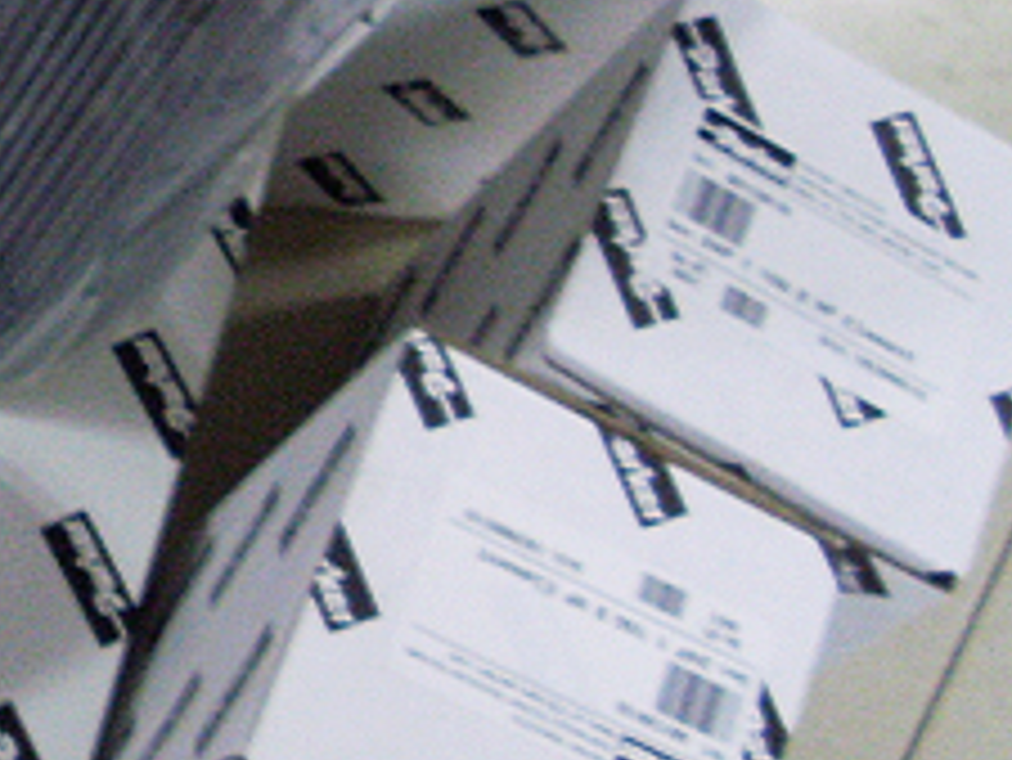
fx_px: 3452
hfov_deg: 16.2
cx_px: -121
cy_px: 92
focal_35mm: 118
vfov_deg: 12.5
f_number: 3
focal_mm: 6.3
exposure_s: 1/6
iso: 200
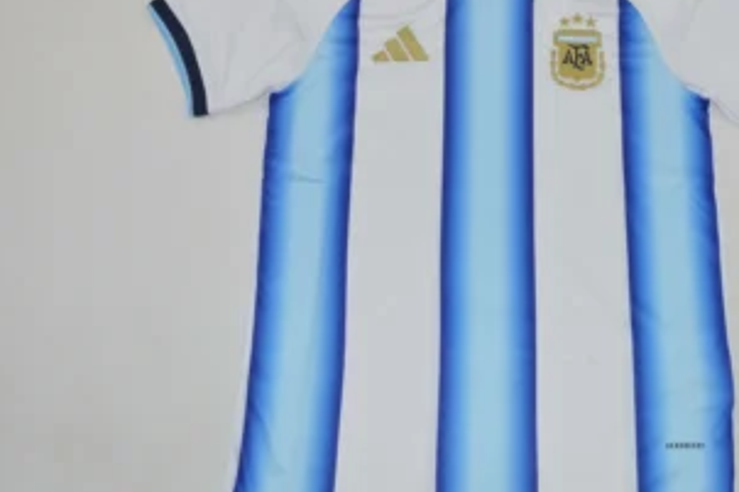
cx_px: 502
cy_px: 206
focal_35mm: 47
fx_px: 964
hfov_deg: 41.3
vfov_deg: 28.6
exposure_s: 1/200
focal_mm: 22
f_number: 11
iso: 400
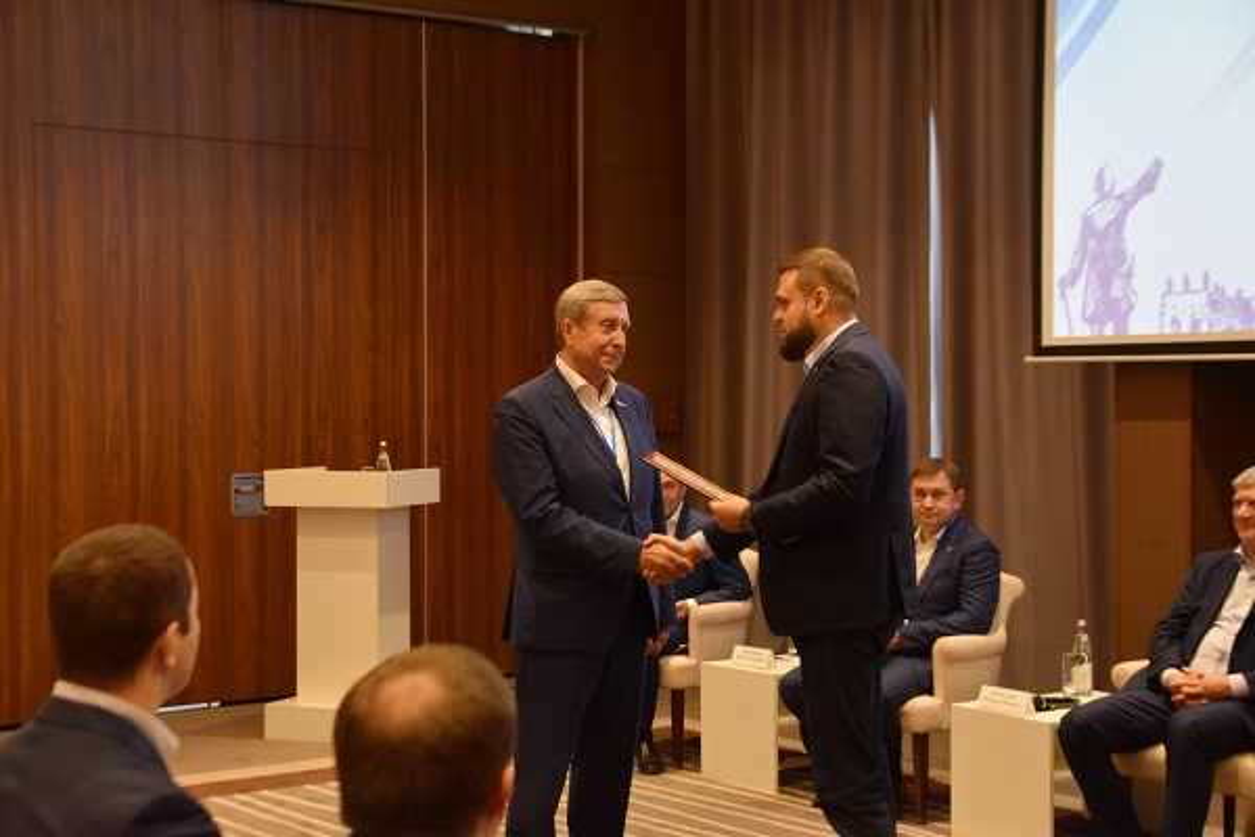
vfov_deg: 22.6
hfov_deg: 33.4
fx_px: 2092
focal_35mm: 60
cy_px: 418
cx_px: 628
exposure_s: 1/60
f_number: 4.8
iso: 1250
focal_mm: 40
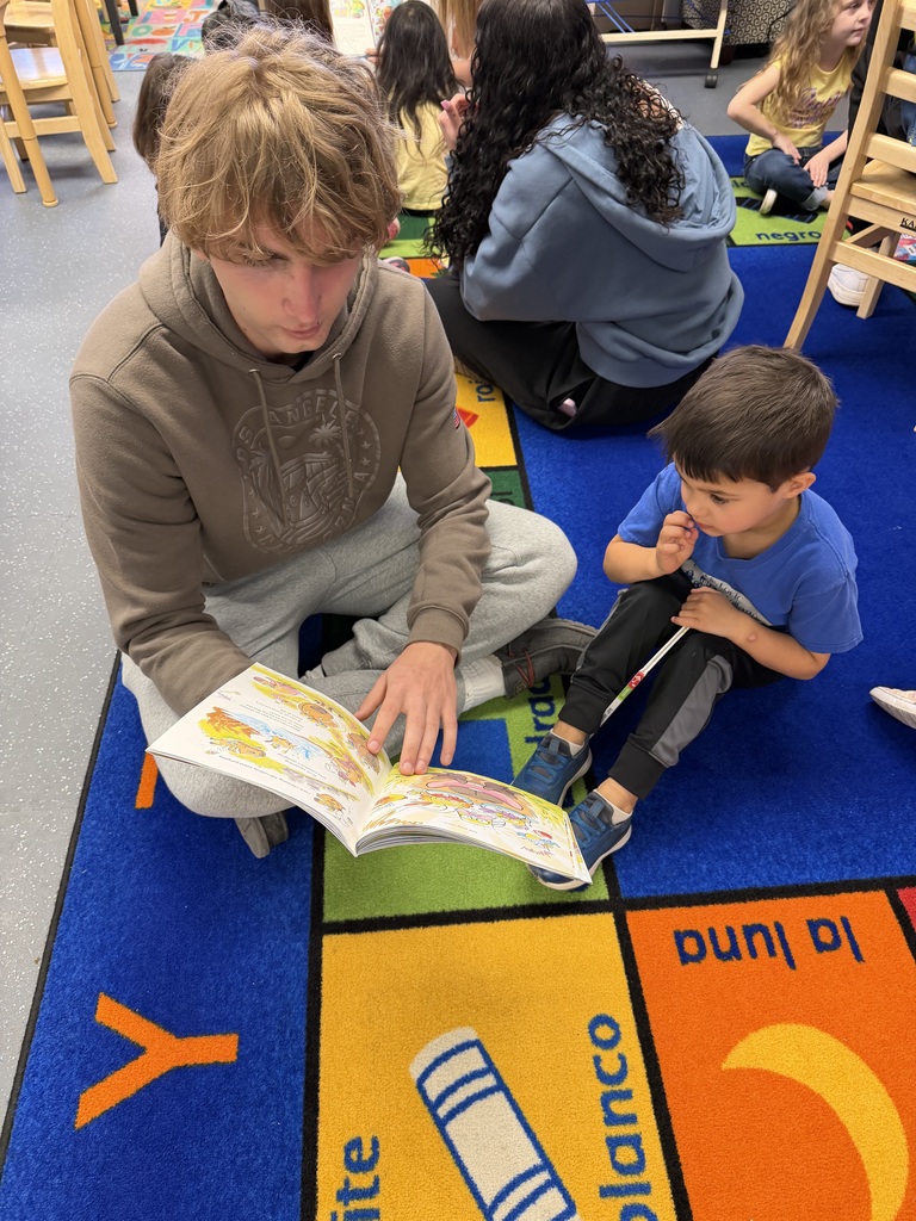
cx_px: 458
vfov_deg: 71.6
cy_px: 610
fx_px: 847
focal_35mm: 24
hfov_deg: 56.8
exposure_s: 1/60
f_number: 1.78
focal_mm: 6.76
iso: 200
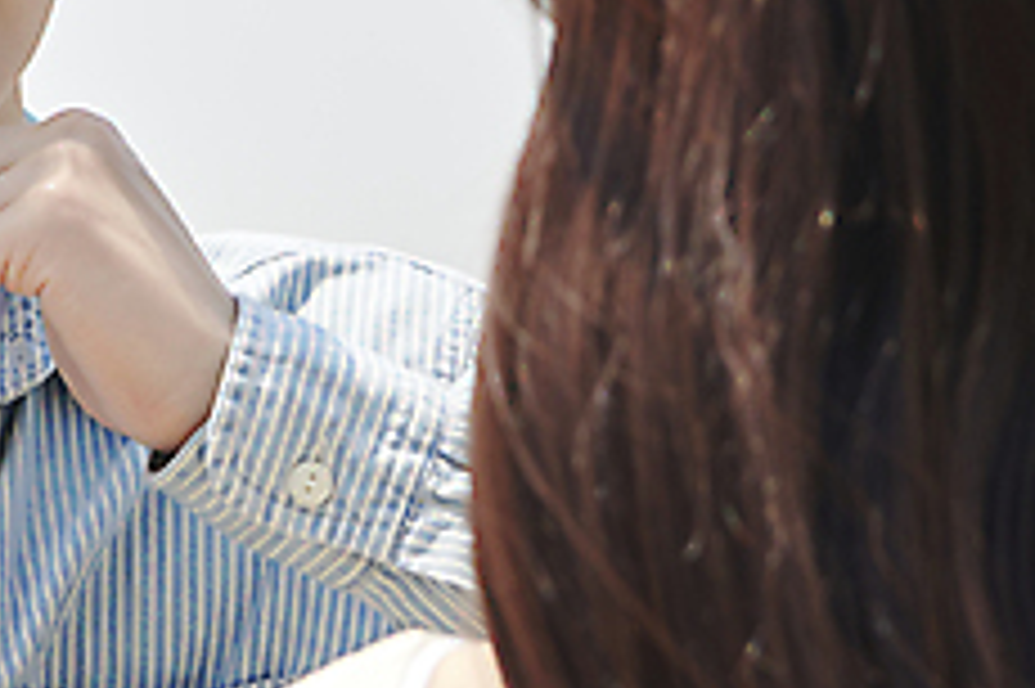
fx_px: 5027
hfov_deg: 11.8
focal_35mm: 175
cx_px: 511
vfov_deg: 7.8
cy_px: 67
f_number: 5.6
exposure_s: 1/500
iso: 160
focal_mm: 56
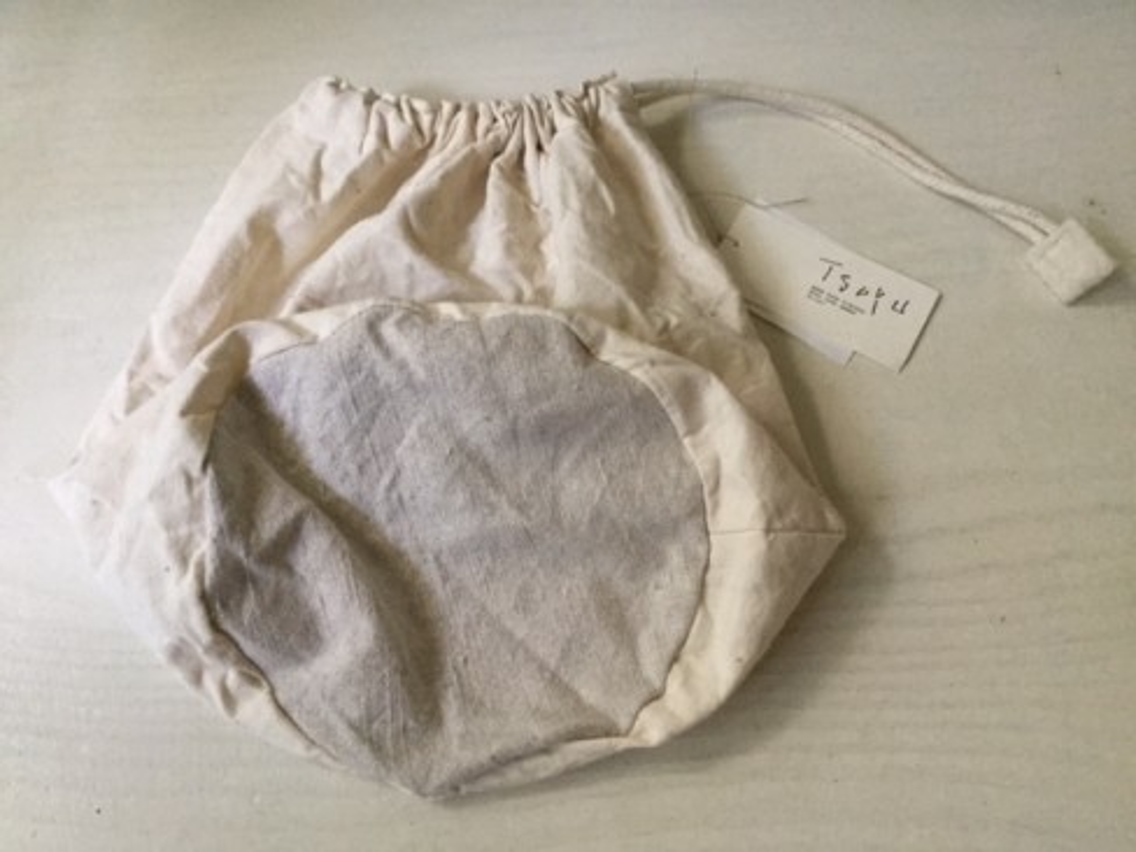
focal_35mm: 31
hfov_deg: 58.4
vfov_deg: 45.4
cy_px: 426
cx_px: 568
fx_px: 1017
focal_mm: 3.3
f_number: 2.4
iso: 160
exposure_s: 1/30
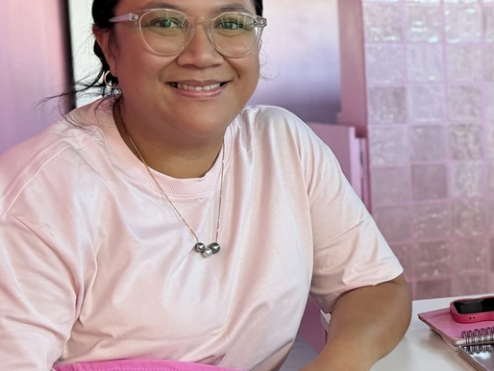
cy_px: 185
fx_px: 999
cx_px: 564
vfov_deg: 21.0
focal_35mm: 70
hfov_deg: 25.4
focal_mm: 6.76
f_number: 1.78
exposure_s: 1/60
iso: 400
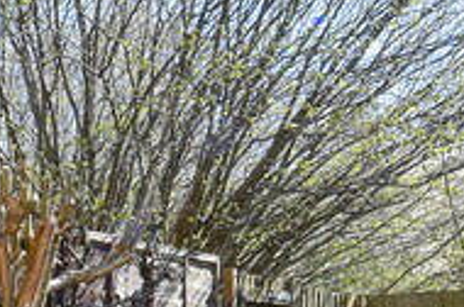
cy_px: 379
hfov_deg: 23.8
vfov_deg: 16.1
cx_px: -20
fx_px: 1042
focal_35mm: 81
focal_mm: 10
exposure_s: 1/400
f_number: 10
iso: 640
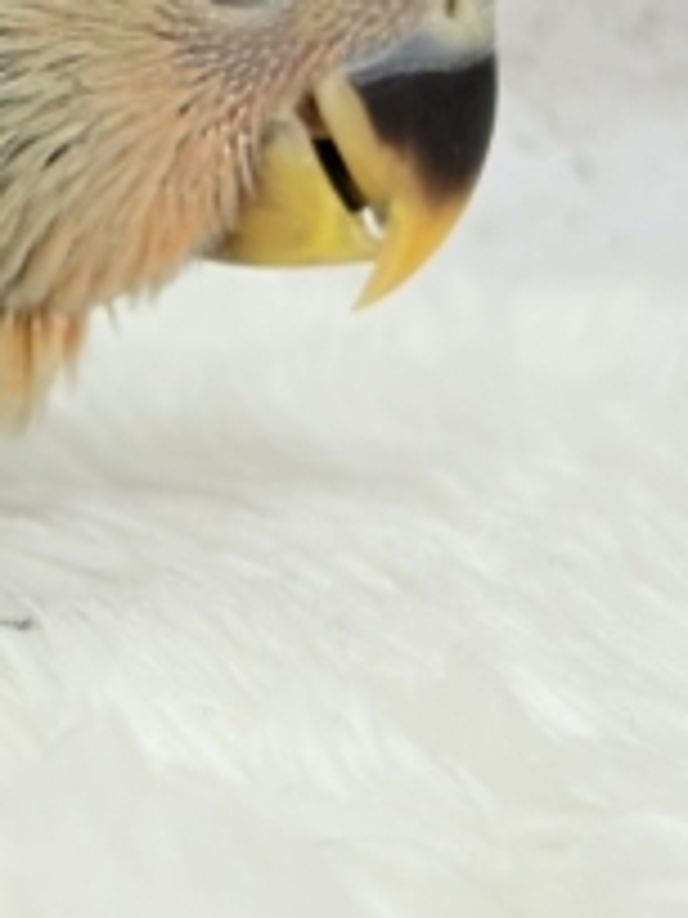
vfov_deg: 12.1
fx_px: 4320
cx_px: -252
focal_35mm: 163
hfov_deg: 8.9
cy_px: 220
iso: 100
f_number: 1.6
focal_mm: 5.96
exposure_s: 1/100
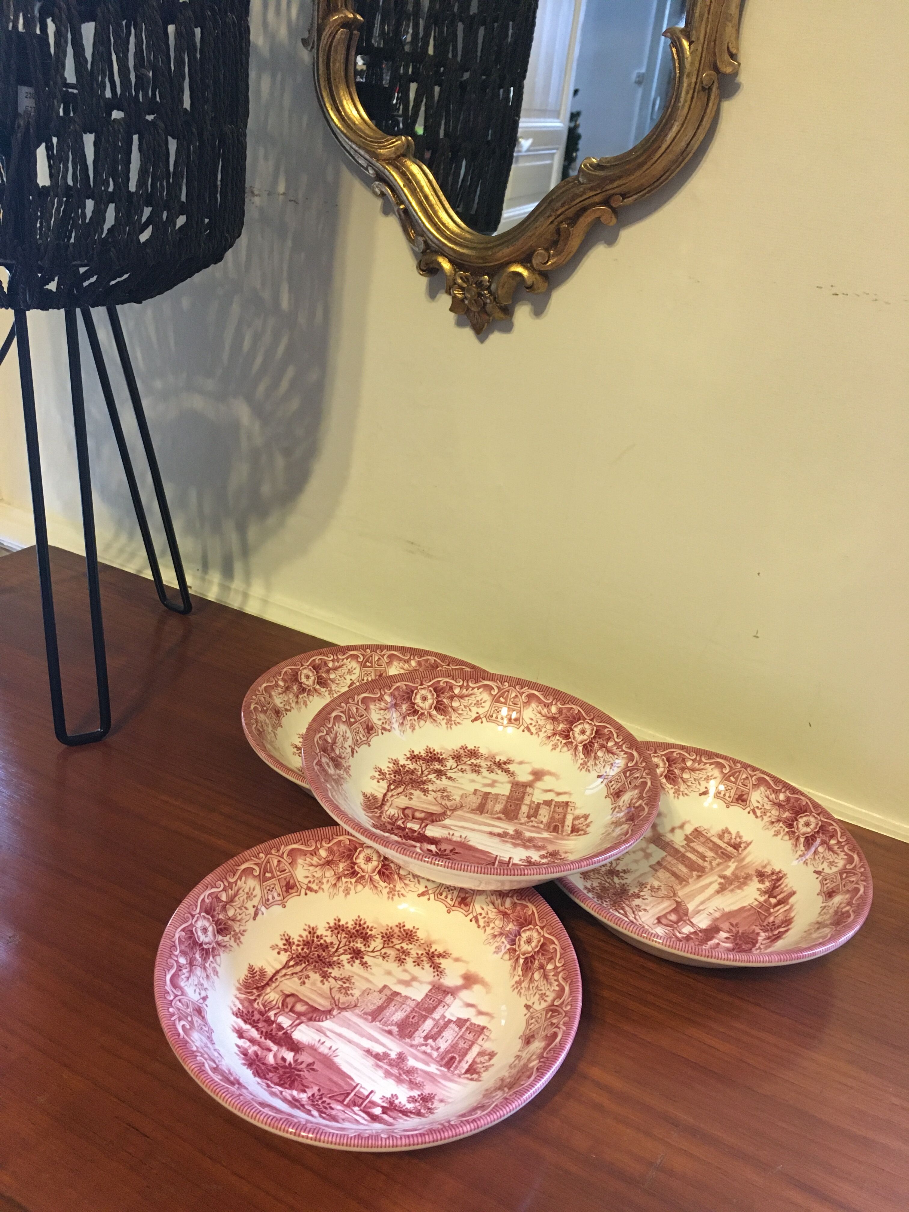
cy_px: 606
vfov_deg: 61.7
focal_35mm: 29
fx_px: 1015
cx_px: 454
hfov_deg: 48.2
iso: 200
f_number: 2.2
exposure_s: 1/17
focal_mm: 4.15
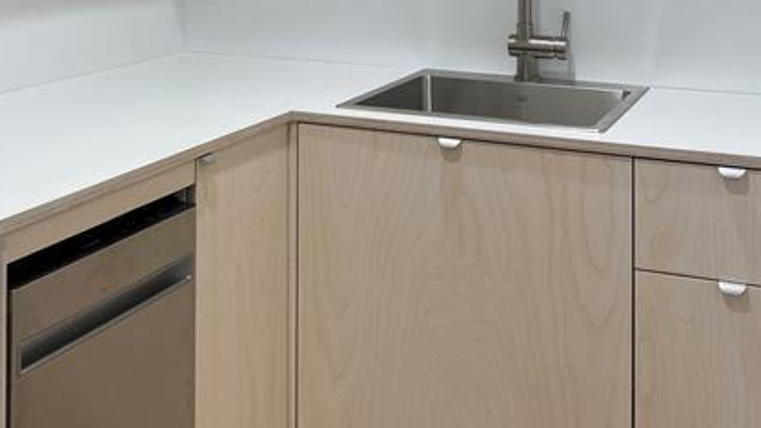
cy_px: 22
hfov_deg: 39.7
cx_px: 309
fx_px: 1049
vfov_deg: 22.3
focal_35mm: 52
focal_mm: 4.25
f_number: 1.8
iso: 100
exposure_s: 1/120
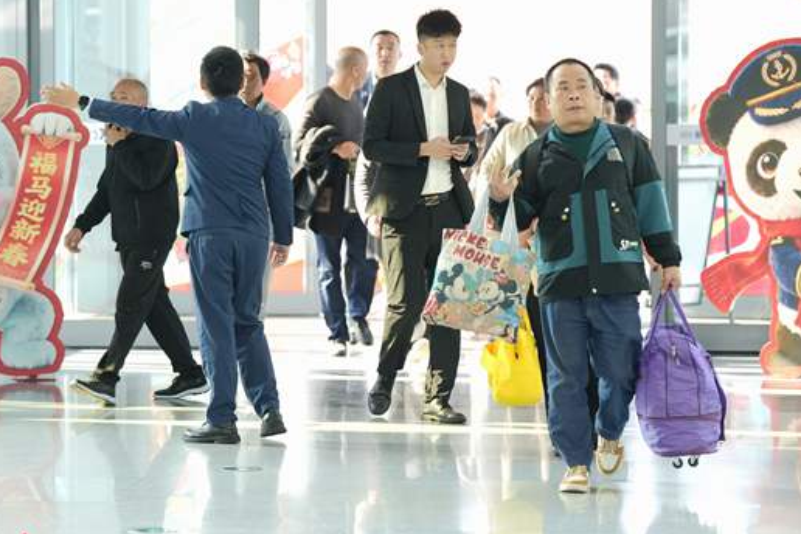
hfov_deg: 10.9
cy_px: 207
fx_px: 4205
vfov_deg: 7.3
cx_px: 338
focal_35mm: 189
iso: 800
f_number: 3.2
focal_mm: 122
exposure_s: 1/250
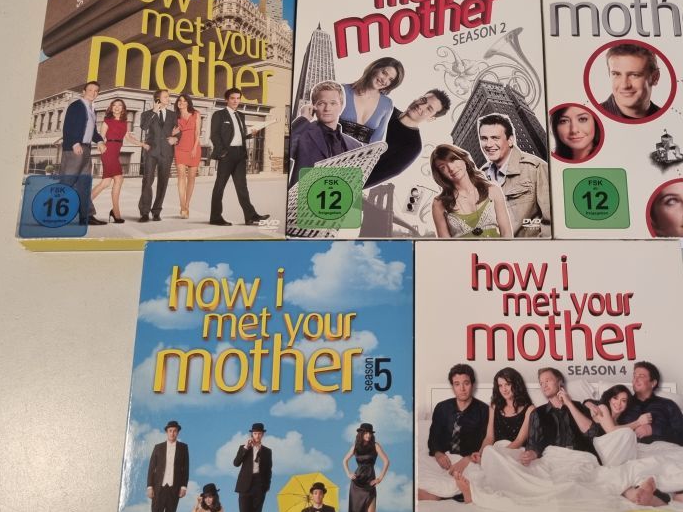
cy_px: 281
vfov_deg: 37.7
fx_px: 750
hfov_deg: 48.5
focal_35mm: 38
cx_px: 432
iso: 250
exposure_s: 1/100
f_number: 1.8
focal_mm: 5.4
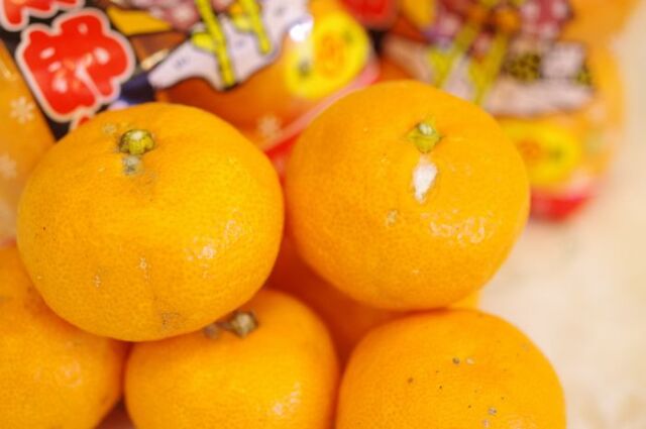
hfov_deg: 27.0
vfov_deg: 18.1
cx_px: 323
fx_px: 1344
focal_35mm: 75
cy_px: 214
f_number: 3.2
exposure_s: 1/100
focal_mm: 50
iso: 800
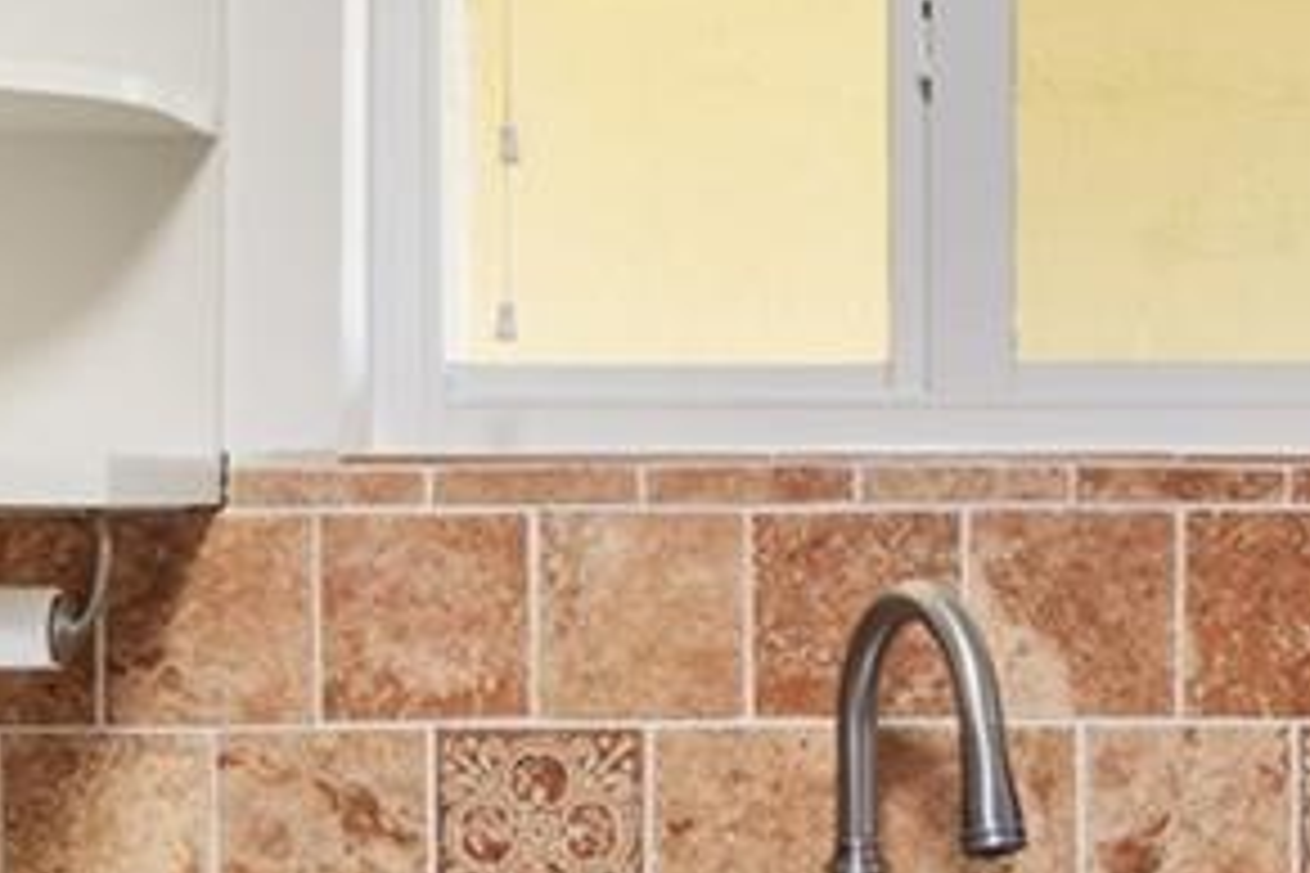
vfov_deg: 15.5
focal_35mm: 88
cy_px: 504
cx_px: 950
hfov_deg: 22.9
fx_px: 3202
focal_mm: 16
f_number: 11
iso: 250
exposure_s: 1/1.67
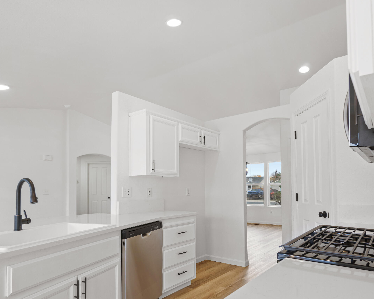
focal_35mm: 22
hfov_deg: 74.5
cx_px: 219
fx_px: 244
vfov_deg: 62.4
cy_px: 183
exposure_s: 1/3
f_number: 6.3
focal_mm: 10
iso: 100
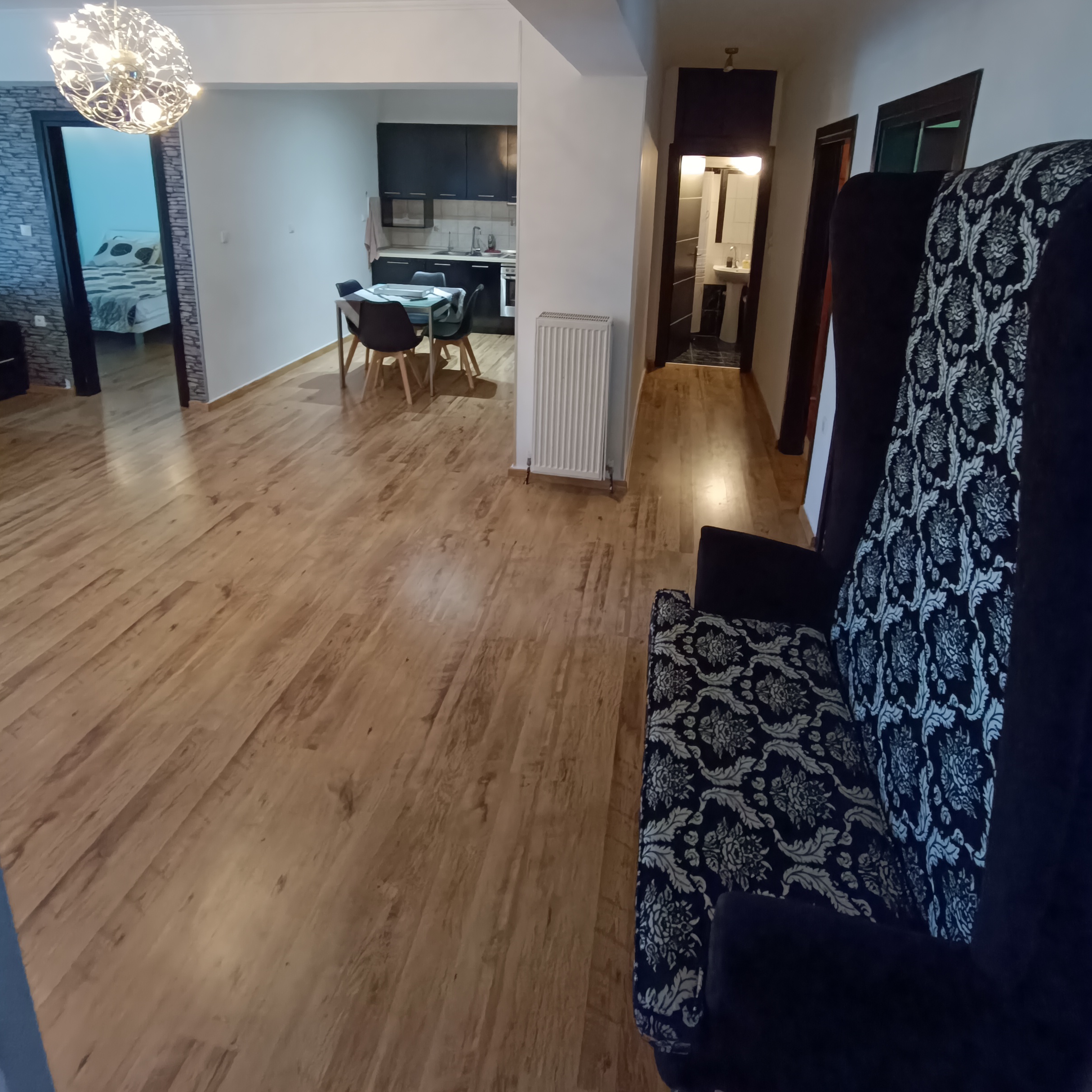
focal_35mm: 19
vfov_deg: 75.2
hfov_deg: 77.7
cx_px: 544
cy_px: 361
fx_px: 678
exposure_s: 1/33.3
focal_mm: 1.66
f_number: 2.2
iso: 912
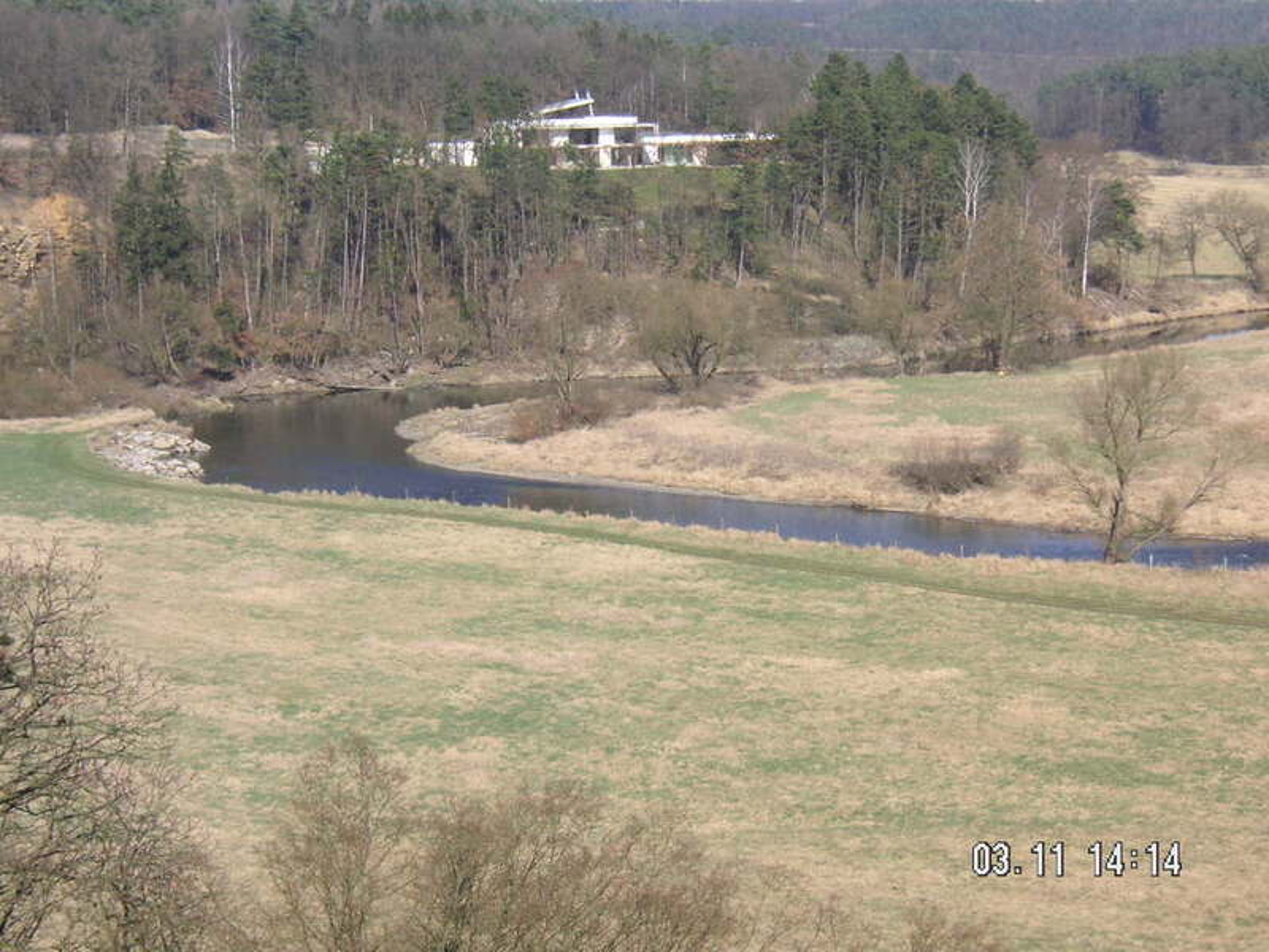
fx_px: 3373
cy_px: 476
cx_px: 634
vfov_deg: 16.1
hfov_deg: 21.3
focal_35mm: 92
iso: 50
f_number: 4.8
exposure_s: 1/350
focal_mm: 15.2
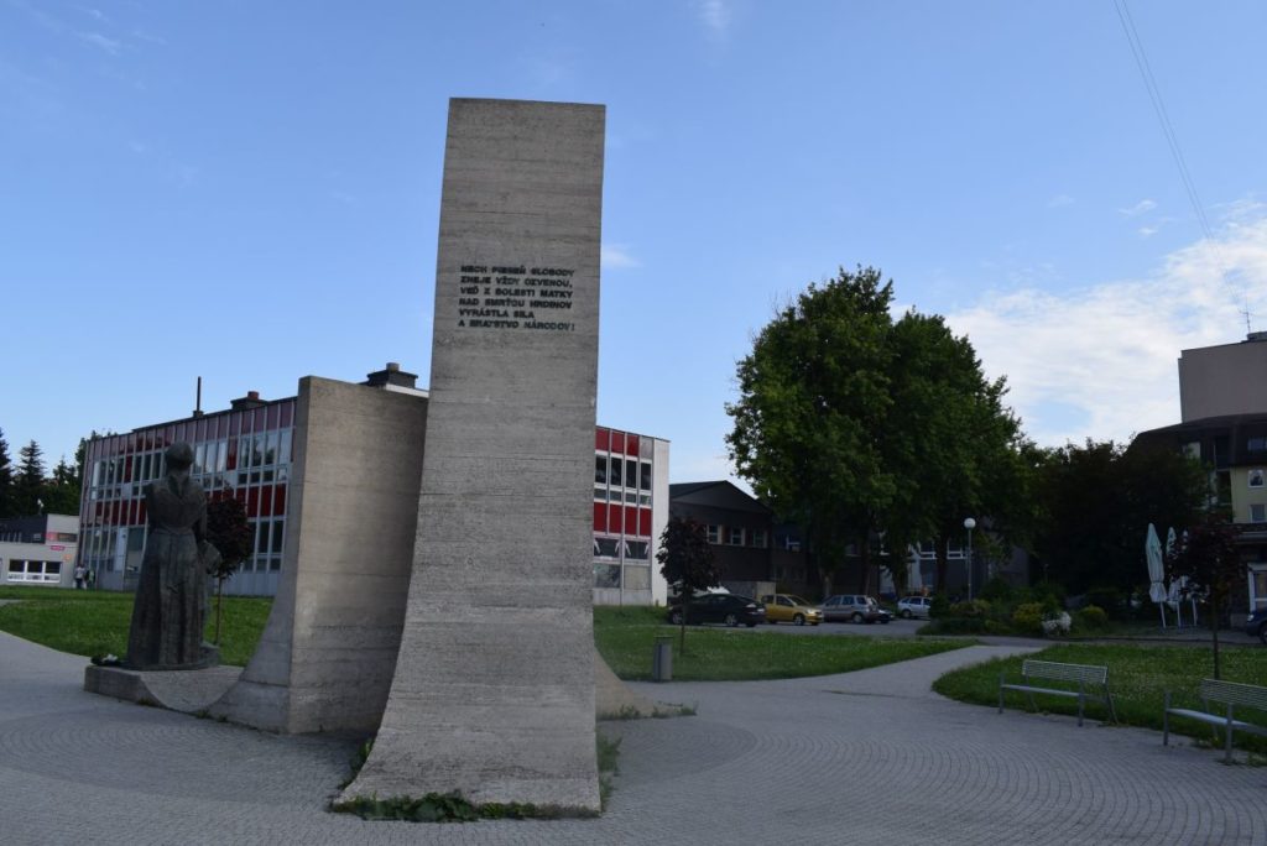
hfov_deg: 61.9
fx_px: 1056
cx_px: 634
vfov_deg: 43.7
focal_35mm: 30
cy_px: 423
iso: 200
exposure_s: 1/320
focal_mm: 20
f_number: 9
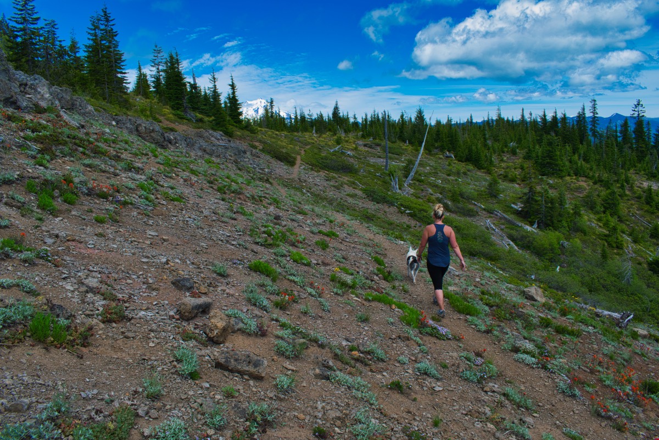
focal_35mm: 27
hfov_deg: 67.4
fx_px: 494
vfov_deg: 48.0
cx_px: 330
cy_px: 220
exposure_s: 1/400
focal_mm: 18
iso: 400
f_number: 11
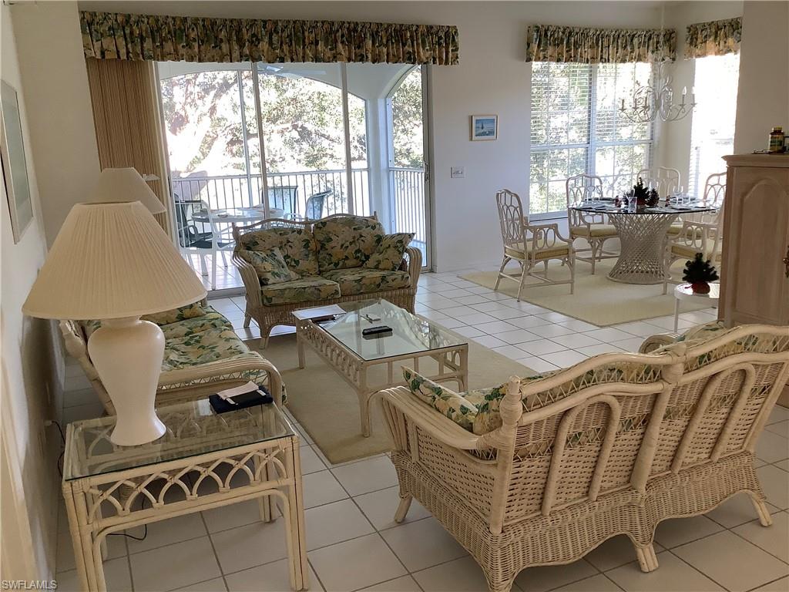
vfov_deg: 45.4
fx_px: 707
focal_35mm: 31
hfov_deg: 58.4
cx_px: 394
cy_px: 296
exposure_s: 1/60
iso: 64
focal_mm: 3.3
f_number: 2.4
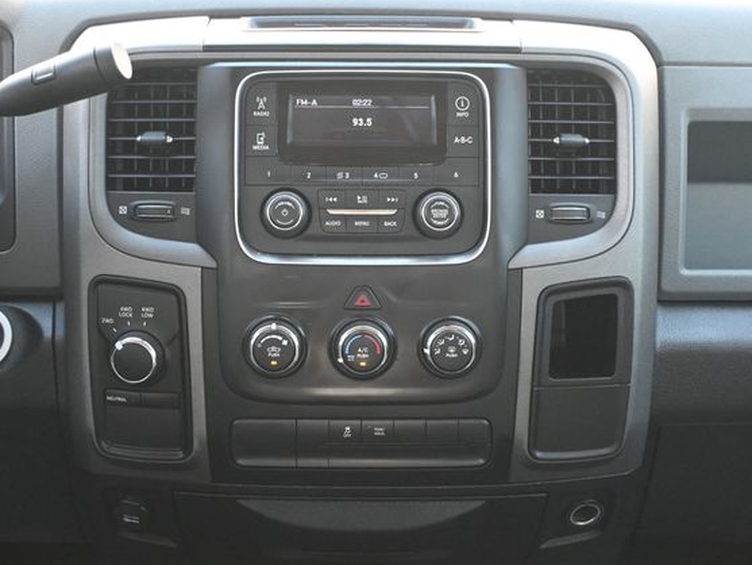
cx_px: 366
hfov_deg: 30.0
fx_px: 1403
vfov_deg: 22.7
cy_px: 281
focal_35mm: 65
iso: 3200
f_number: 5.6
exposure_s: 1/125
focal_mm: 39
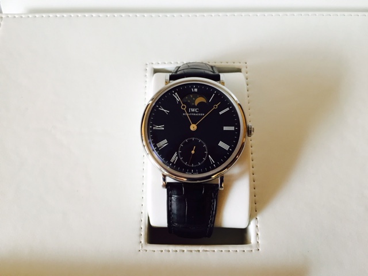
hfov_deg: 61.7
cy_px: 138
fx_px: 308
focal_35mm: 29
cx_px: 184
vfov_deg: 48.2
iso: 80
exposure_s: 1/30
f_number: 2.2
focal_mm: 4.15
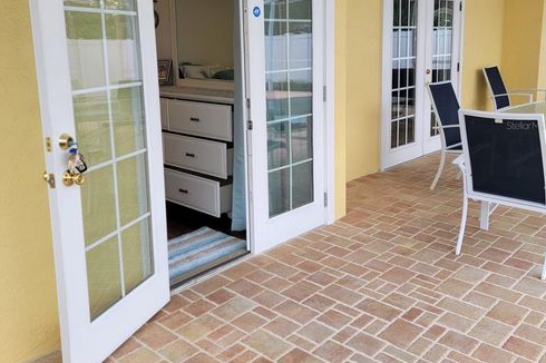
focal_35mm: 34
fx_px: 515
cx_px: 272
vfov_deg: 38.5
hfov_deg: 55.8
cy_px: 125
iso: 25
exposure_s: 1/120
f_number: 1.8
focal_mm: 6.7
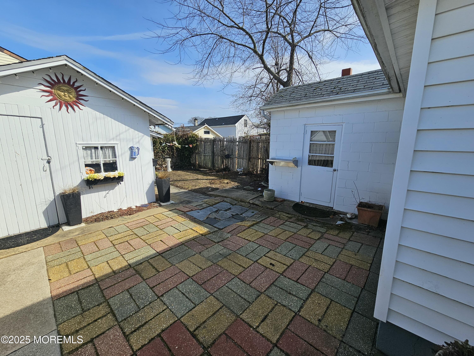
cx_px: 237
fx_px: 178
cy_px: 178
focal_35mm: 13
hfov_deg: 106.2
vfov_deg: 89.9
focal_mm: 2.2
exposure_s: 1/2423
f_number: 2.2
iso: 50
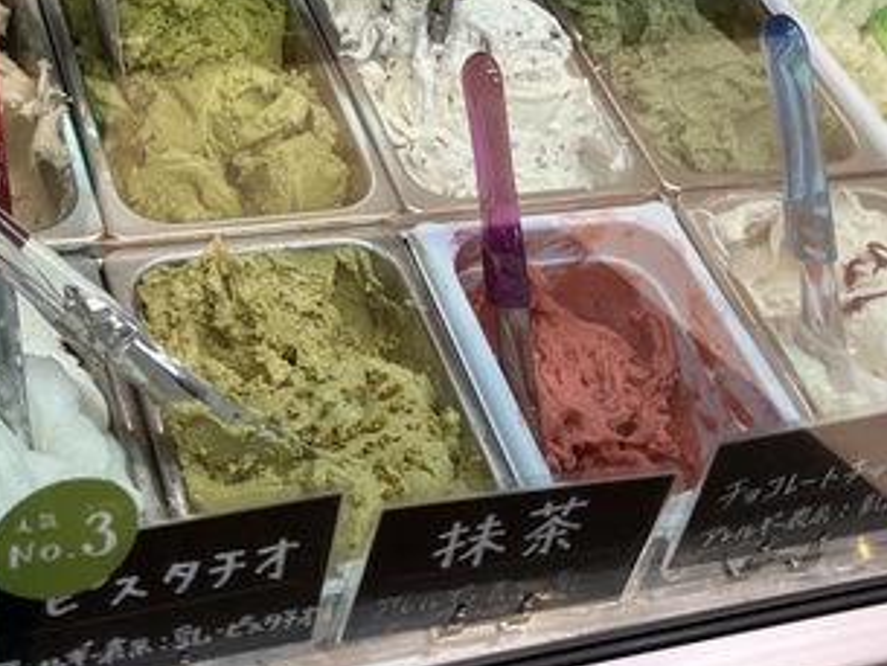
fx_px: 1487
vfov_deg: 25.0
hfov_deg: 33.1
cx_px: 346
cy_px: 192
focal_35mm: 58
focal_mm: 5.1
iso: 32
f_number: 1.6
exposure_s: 1/100
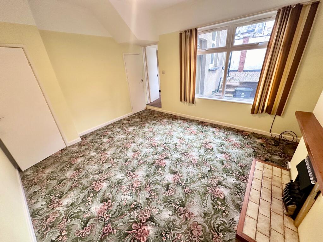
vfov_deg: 85.7
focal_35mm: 14
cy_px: 121
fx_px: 131
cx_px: 162
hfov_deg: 102.1
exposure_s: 1/50
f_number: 2.2
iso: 200
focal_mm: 2.22
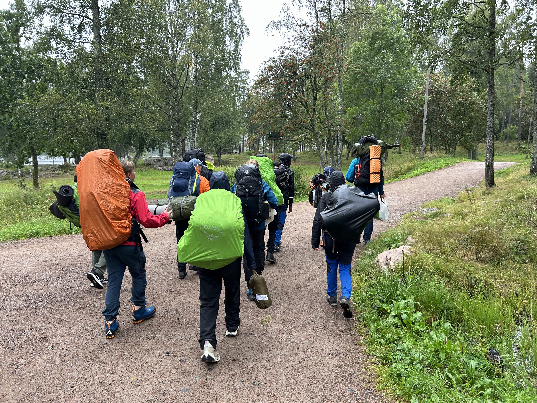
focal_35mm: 26
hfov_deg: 67.3
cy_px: 202
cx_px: 268
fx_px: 403
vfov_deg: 53.1
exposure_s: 1/121
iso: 100
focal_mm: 5.7
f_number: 1.5
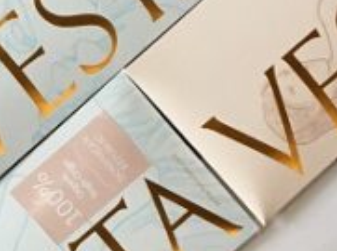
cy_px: 324
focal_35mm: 118
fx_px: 1146
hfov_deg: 15.7
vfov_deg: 12.2
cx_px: -122
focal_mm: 4.15
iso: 64
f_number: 2.2
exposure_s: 1/30
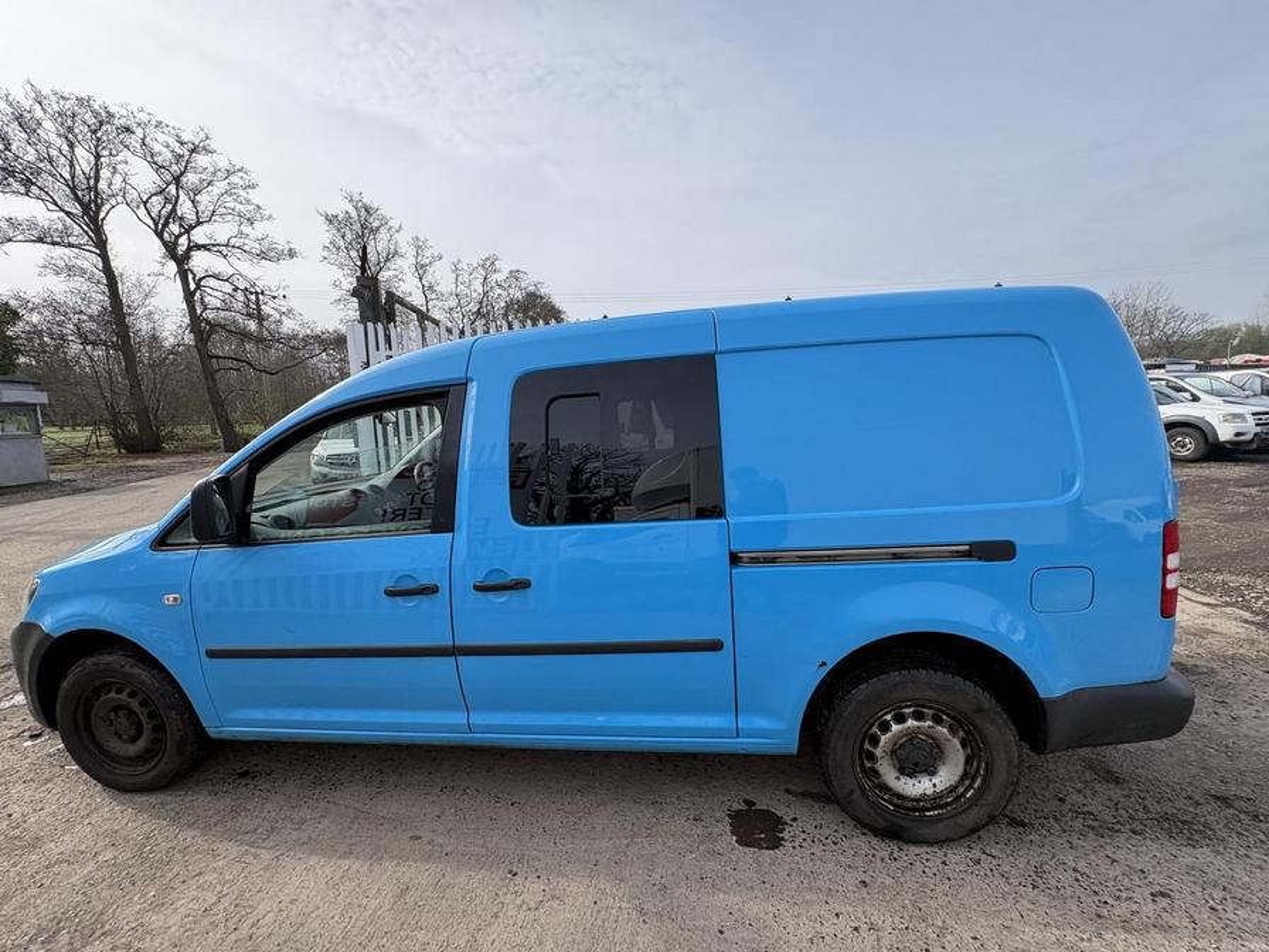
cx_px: 634
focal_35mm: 14
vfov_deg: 85.7
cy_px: 476
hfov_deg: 102.1
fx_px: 513
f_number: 2.2
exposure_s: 1/771
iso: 40
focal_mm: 2.22
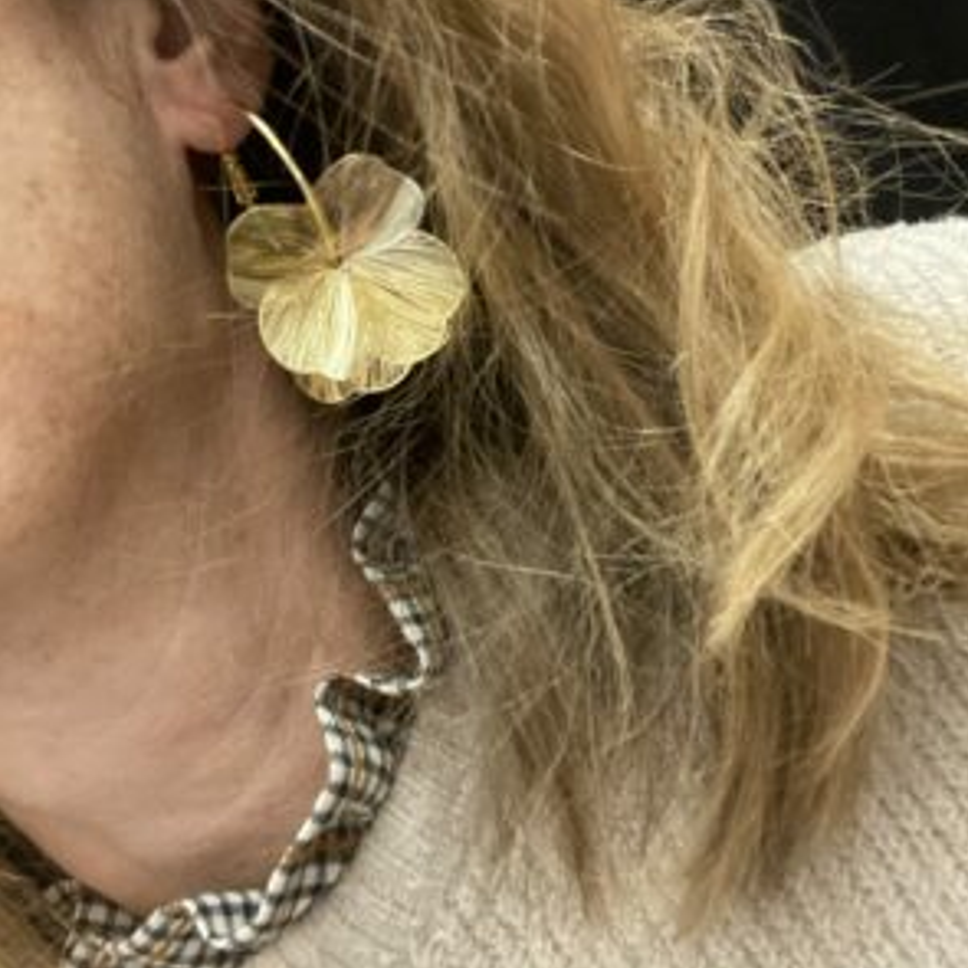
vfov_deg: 45.7
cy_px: 374
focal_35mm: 36
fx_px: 1139
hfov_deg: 46.0
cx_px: 489
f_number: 2.2
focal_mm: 2.71
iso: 500
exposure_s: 1/25
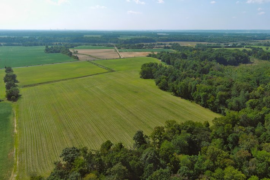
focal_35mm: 29
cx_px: 135
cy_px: 90
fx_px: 217
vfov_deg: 44.9
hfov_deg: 63.7
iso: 100
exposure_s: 1/1600
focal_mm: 10.57
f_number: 2.8
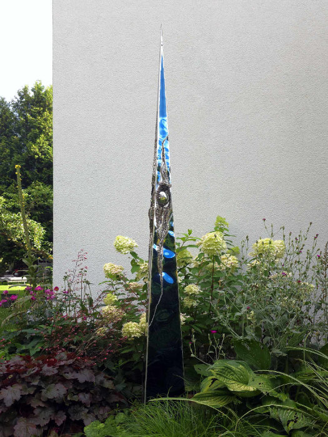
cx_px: 164
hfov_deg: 58.9
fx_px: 291
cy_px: 218
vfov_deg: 73.9
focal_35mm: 23
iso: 16
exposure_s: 1/100
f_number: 1.7
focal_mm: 6.3
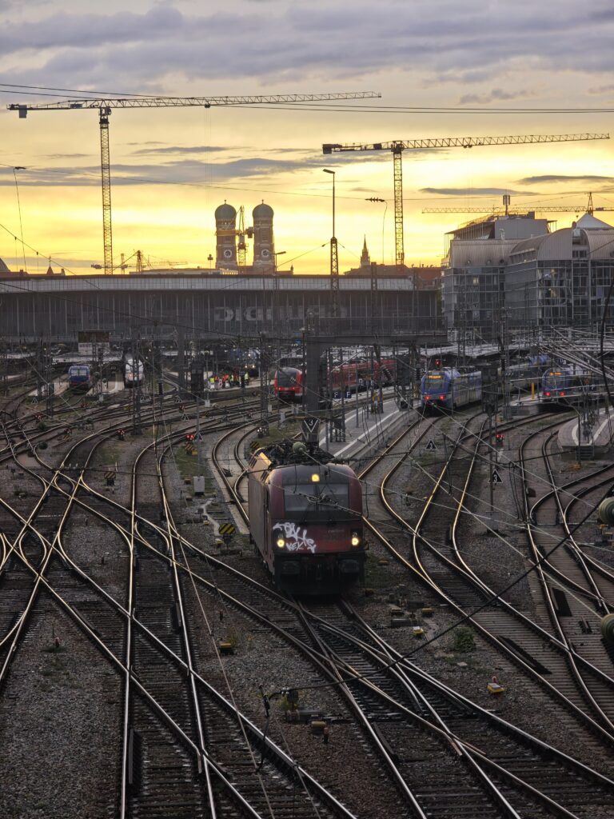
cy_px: 410
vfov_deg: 16.4
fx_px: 2838
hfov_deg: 12.3
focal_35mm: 120
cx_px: 307
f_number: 2.5
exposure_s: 1/280
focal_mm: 19.4
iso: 50
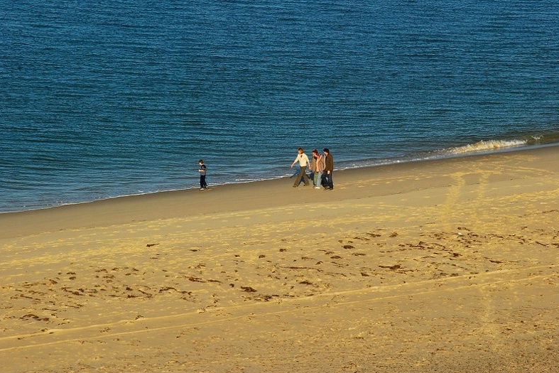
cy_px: 187
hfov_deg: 6.8
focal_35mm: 302
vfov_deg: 4.6
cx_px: 281
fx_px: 4690
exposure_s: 1/320
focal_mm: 200
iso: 400
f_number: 22
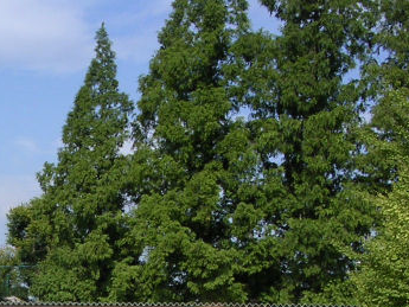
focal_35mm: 88
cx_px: -5
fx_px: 1040
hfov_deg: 21.4
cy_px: 337
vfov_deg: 16.3
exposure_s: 1/305
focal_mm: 5.8
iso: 100
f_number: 5.6
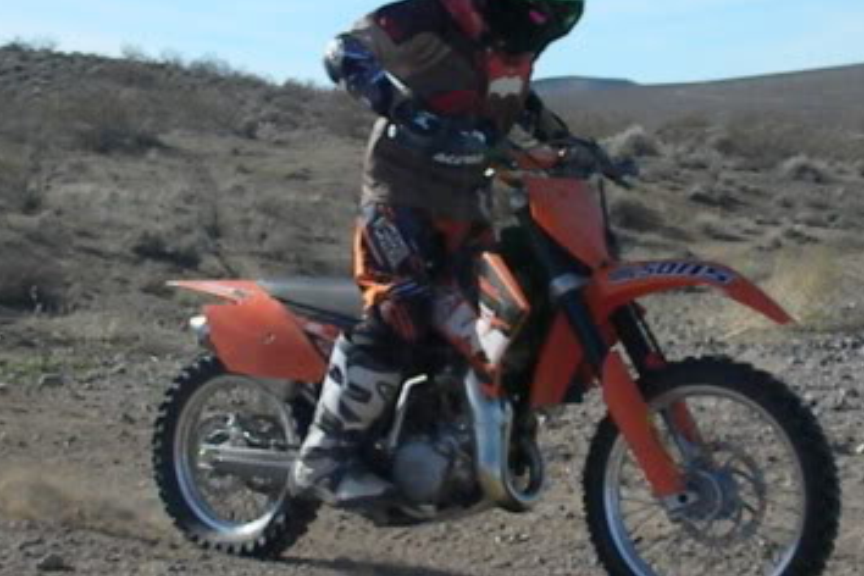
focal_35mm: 87
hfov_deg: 23.4
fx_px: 2088
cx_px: 452
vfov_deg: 15.7
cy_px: 295
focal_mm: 6.6
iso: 640
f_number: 10
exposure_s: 1/1147
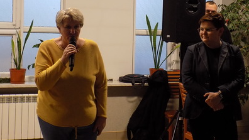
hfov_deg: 32.3
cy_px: 47
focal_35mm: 65
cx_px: 124
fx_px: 429
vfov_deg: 18.5
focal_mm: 10.5
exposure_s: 1/20
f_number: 4
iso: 400
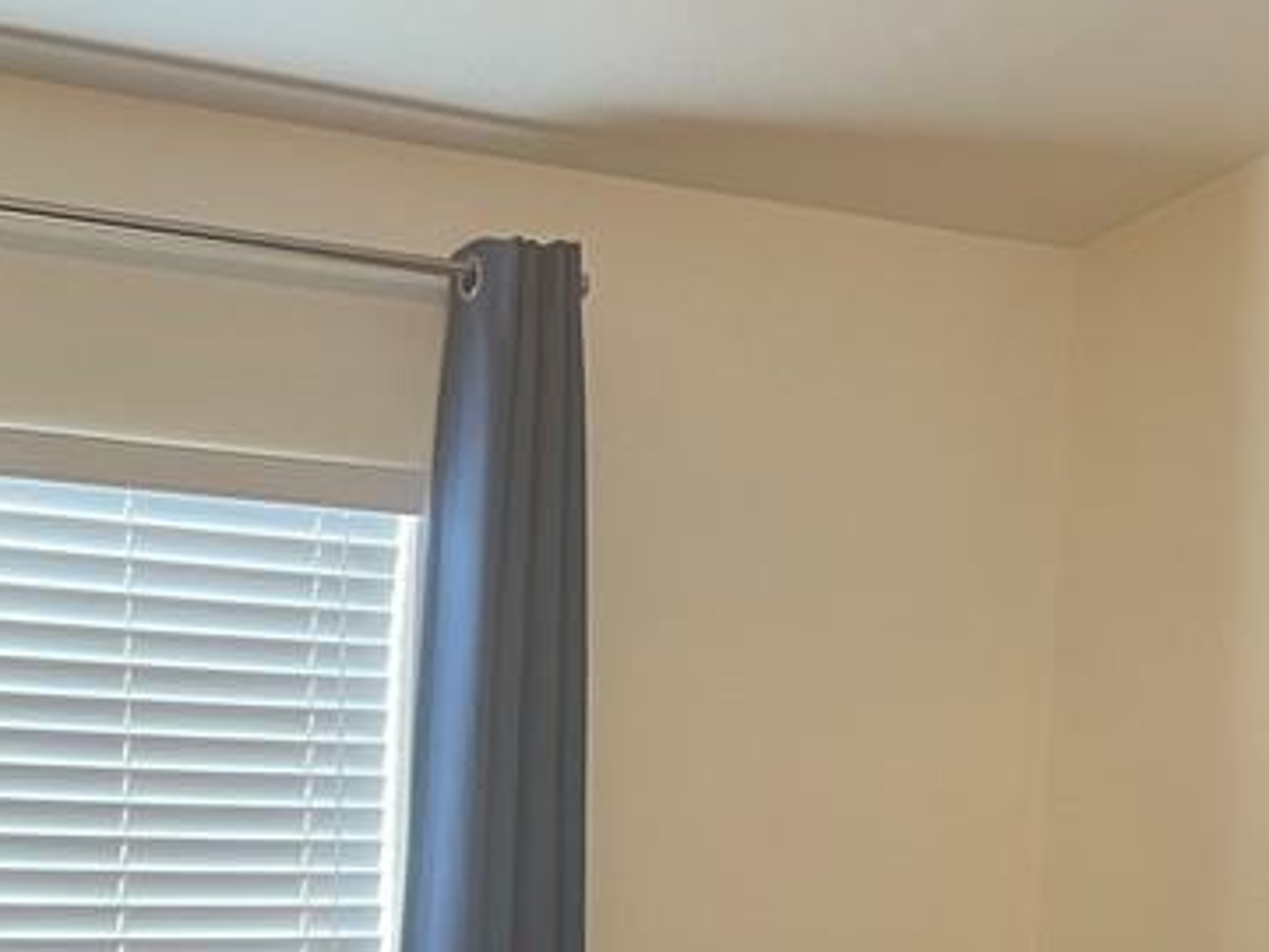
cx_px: 321
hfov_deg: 26.0
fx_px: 2713
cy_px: 987
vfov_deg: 19.2
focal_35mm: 74
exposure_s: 1/60
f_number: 1.5
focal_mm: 5.7
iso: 80
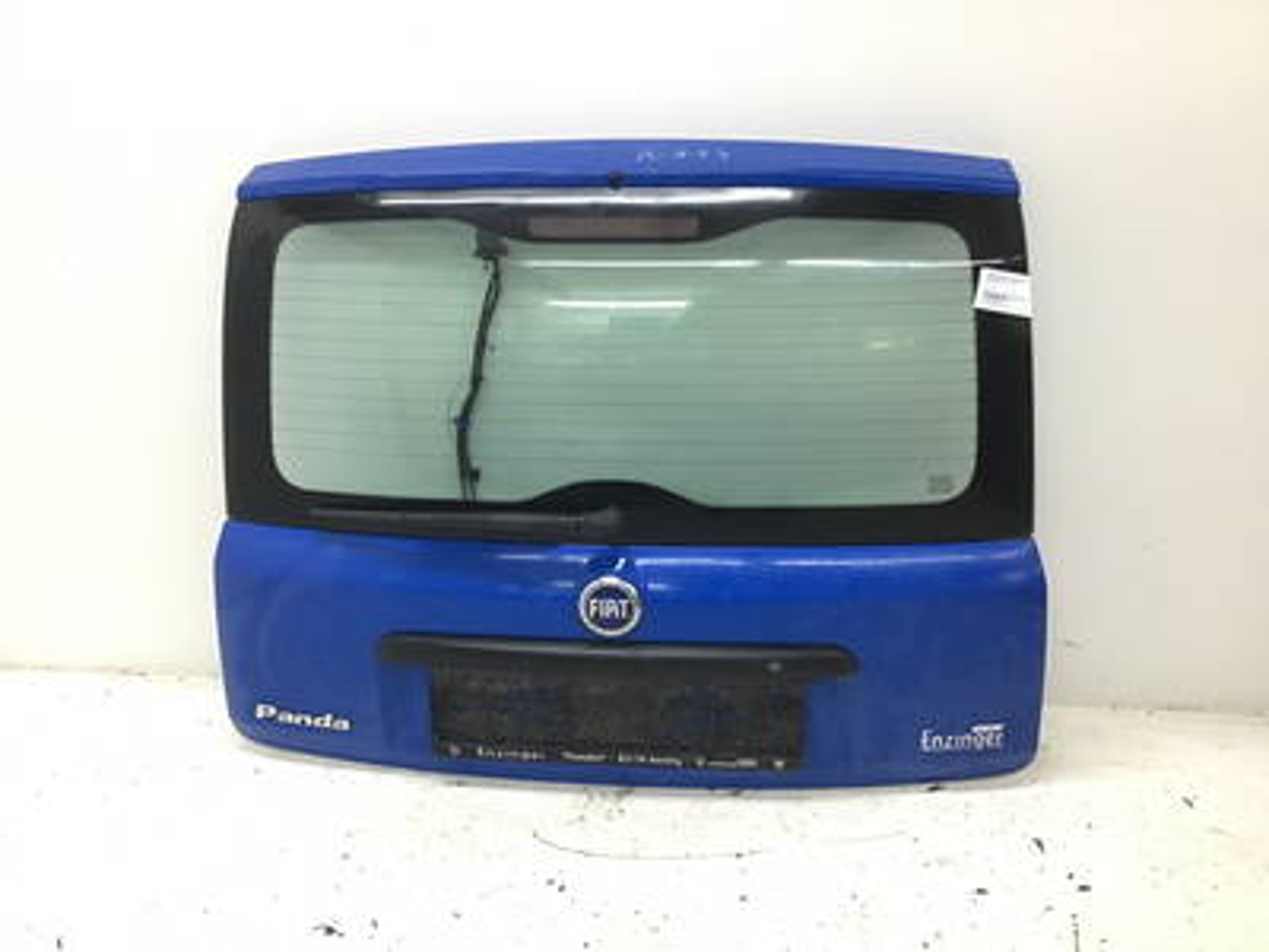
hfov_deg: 58.4
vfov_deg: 45.4
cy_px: 476
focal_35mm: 31
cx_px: 634
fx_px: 1136
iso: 80
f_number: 2.4
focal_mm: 3.3
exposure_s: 1/33
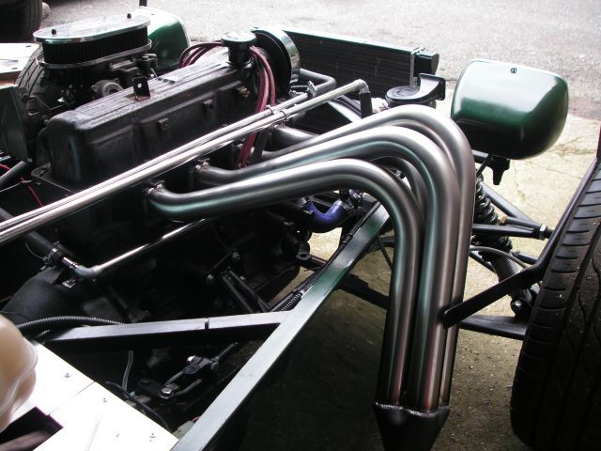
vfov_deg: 37.7
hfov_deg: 49.0
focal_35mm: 38
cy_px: 226
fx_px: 660
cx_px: 300
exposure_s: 1/45
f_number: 3.3
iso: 50
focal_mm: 6.3
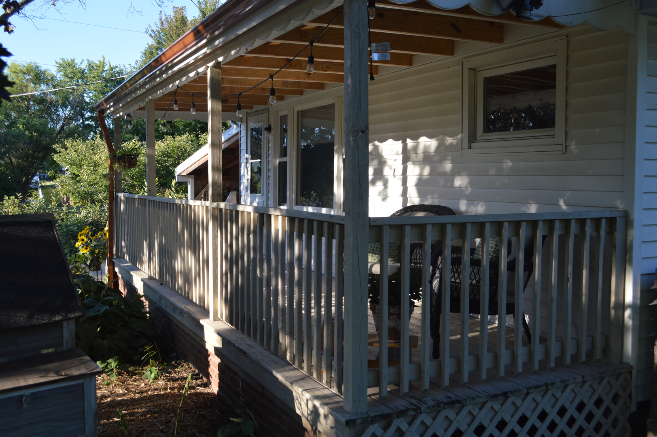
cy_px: 218
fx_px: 656
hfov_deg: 53.2
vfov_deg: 36.8
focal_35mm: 36
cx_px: 328
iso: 110
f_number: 5.6
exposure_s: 1/125
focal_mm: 24
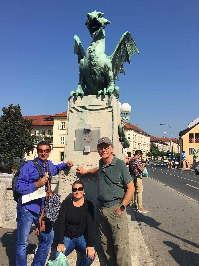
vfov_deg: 61.7
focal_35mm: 29
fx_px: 222
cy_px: 133
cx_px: 100
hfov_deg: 48.2
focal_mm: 4.15
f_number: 2.2
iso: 25
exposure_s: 1/1972
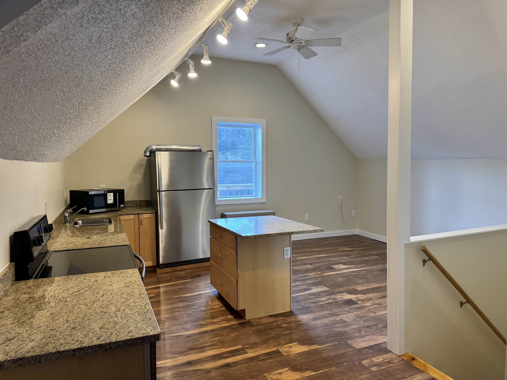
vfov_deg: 56.8
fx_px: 352
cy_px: 190
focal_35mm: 24
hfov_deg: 71.6
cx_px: 254
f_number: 1.78
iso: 160
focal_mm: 6.76
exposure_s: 1/120
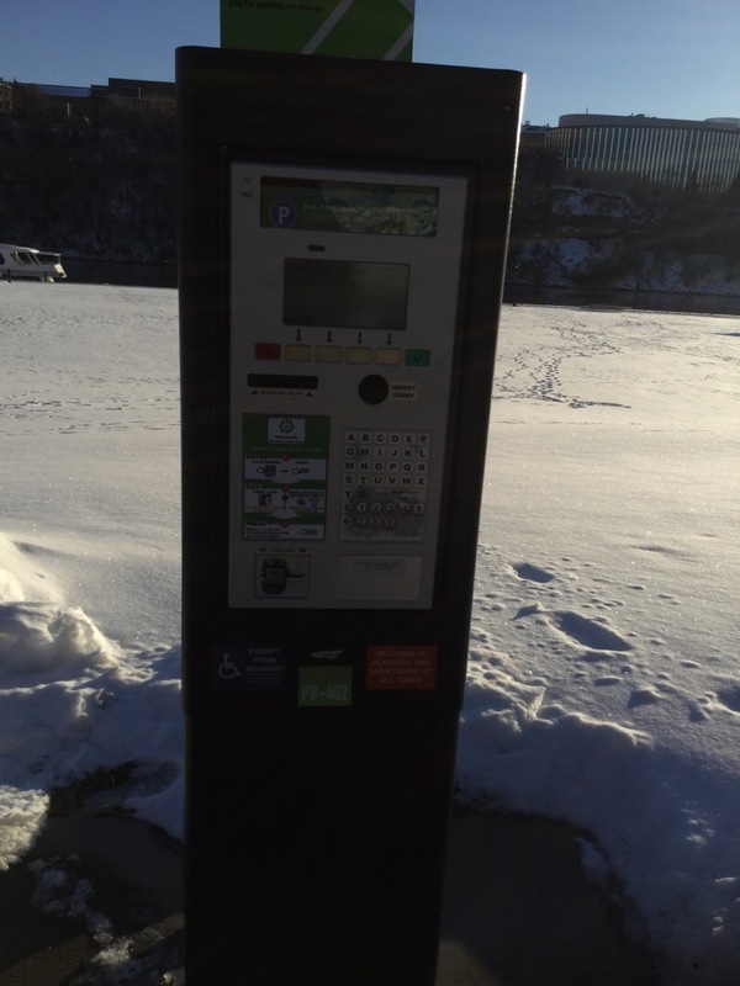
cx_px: 370
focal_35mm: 31
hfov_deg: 45.4
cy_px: 493
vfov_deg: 58.4
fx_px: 884
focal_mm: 3.3
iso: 25
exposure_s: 1/1381
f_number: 2.4
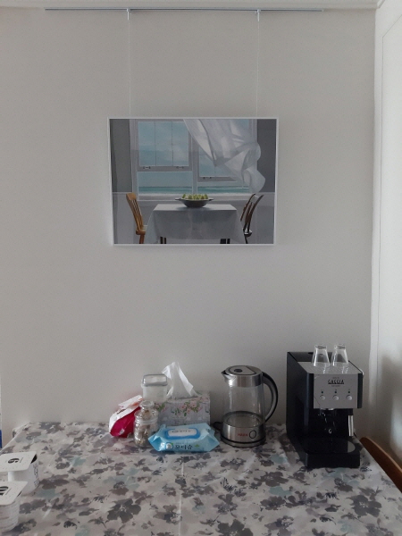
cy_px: 268
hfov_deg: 51.4
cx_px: 201
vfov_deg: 65.3
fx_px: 418
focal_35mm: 27
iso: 250
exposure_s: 1/60
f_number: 1.7
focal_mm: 3.93
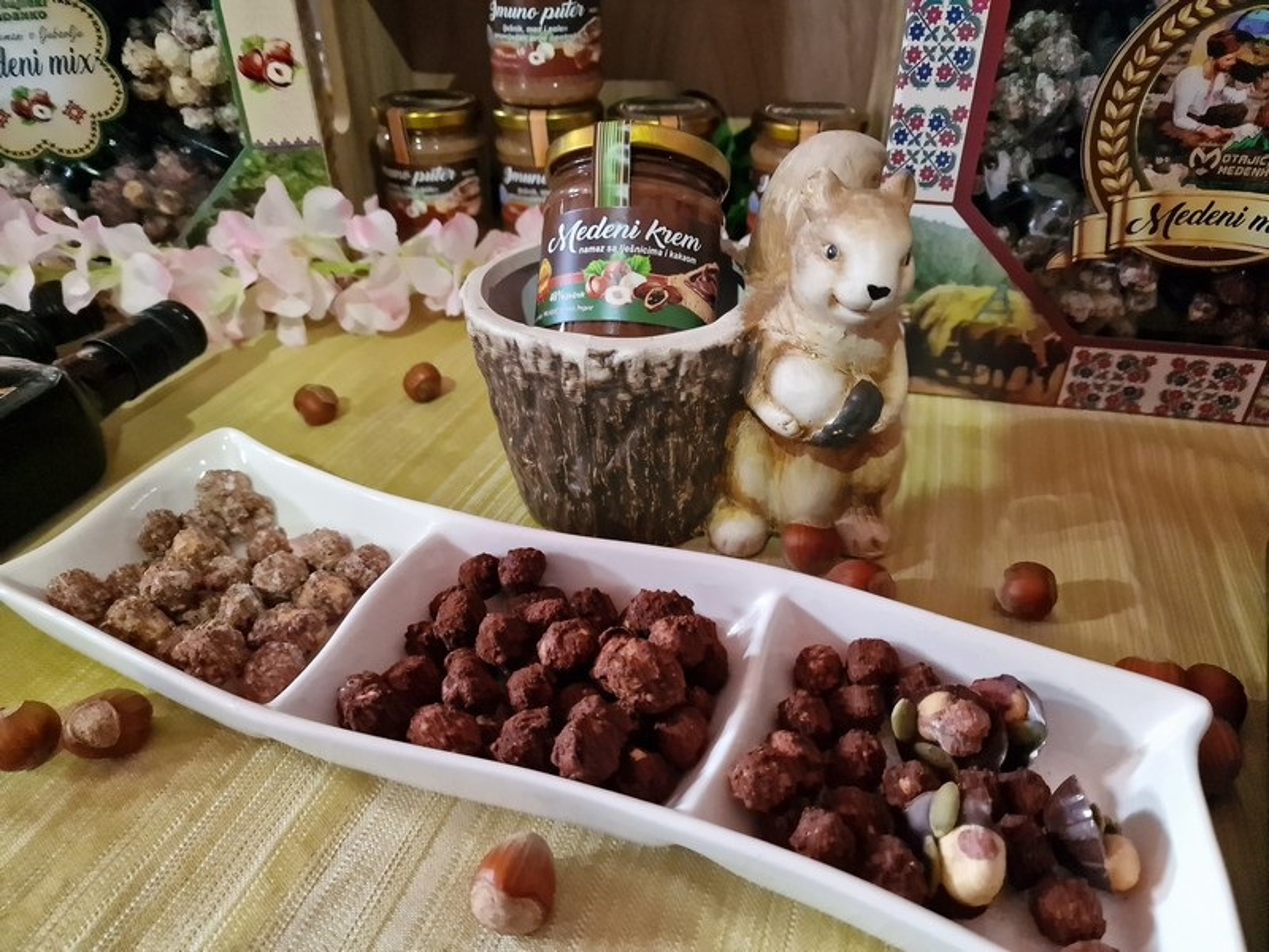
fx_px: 843
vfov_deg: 58.9
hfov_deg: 73.9
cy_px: 476
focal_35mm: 23
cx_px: 634
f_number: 1.8
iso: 640
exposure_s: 1/50
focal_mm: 6.4
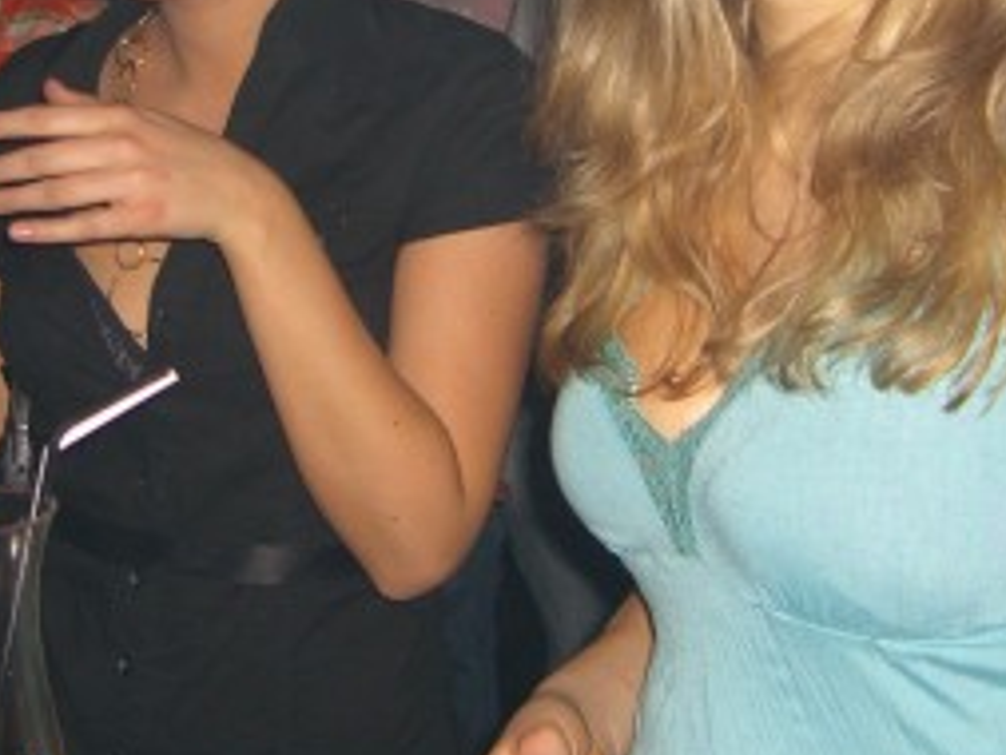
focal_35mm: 90
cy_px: 171
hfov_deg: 21.7
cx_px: 441
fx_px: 2617
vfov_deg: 16.3
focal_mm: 7.9
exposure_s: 1/60
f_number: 2.8
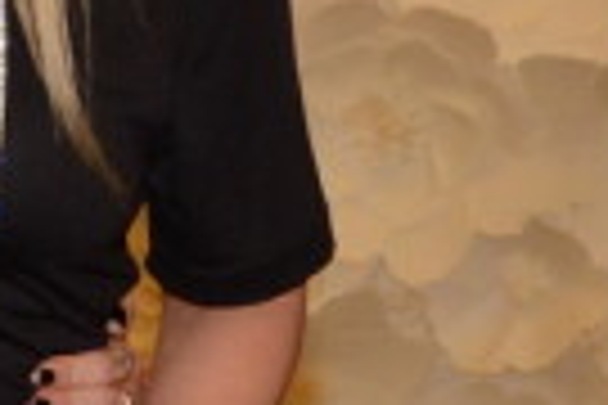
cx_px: -333
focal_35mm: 155
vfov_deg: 8.8
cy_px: 65
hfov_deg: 12.5
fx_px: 2618
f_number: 4.5
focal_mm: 24
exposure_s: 1/400
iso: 1000
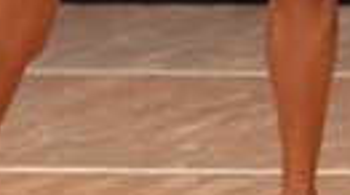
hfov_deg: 1.3
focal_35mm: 1678
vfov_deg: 0.7
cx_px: 180
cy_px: -297
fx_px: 15538
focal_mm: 180
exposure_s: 1/400
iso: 6400
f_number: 5.6
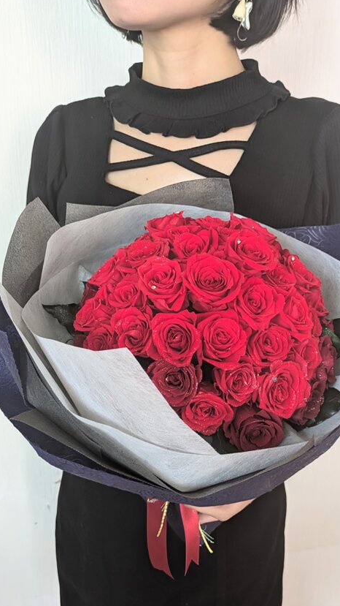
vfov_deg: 67.9
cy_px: 302
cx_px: 184
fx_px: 449
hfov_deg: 41.4
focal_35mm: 28
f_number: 1.89
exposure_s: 1/30
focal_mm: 5.43
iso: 138
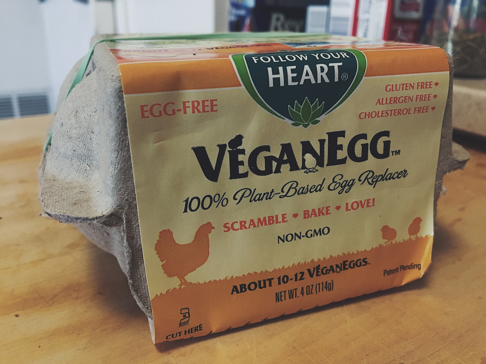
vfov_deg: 48.2
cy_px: 182
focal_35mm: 29
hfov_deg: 61.7
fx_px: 407
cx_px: 243
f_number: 2.2
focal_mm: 4.15
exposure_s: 1/30
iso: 125
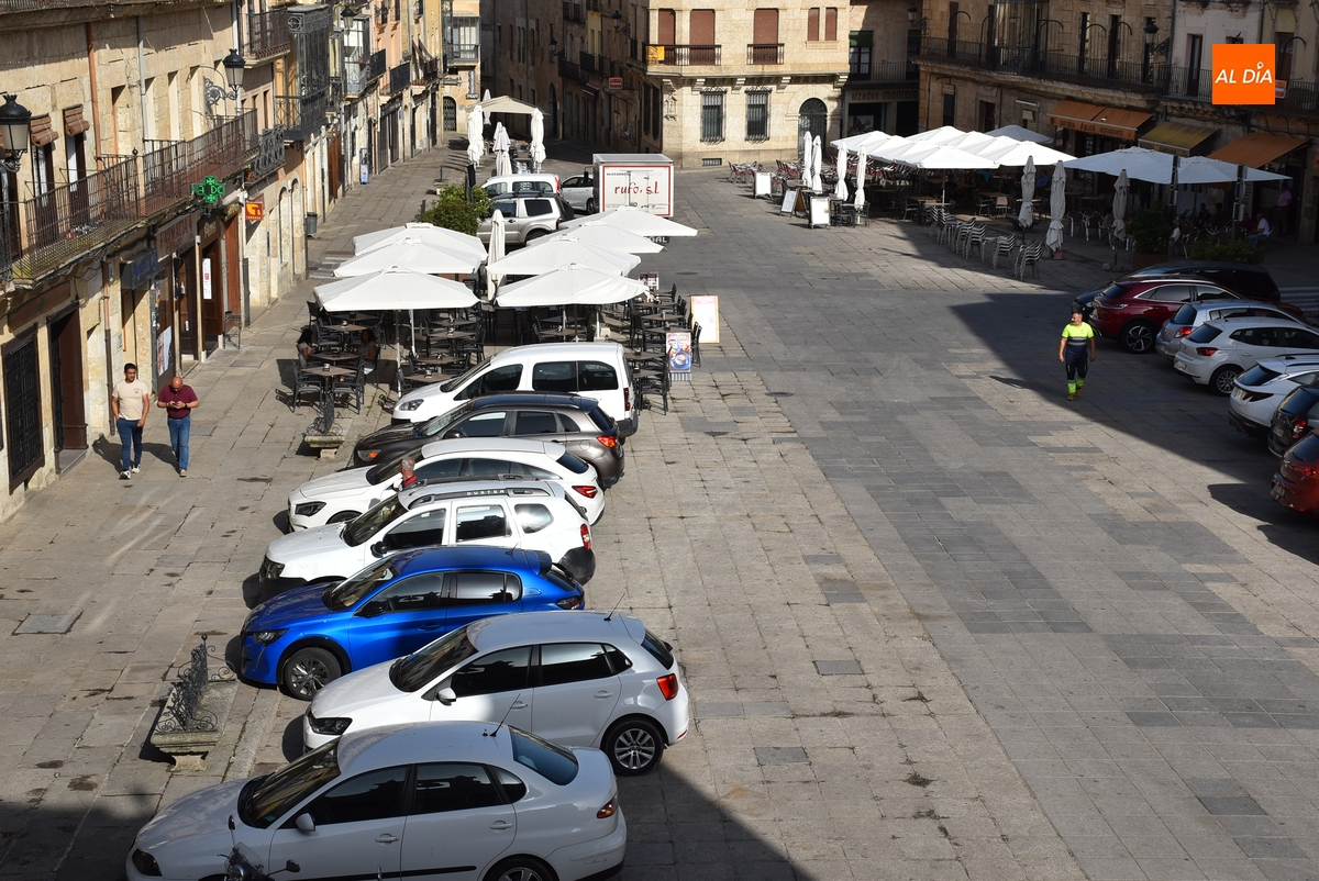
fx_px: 2200
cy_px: 440
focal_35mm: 60
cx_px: 660
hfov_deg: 33.4
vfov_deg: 22.7
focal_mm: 40
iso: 200
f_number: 11
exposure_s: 1/500
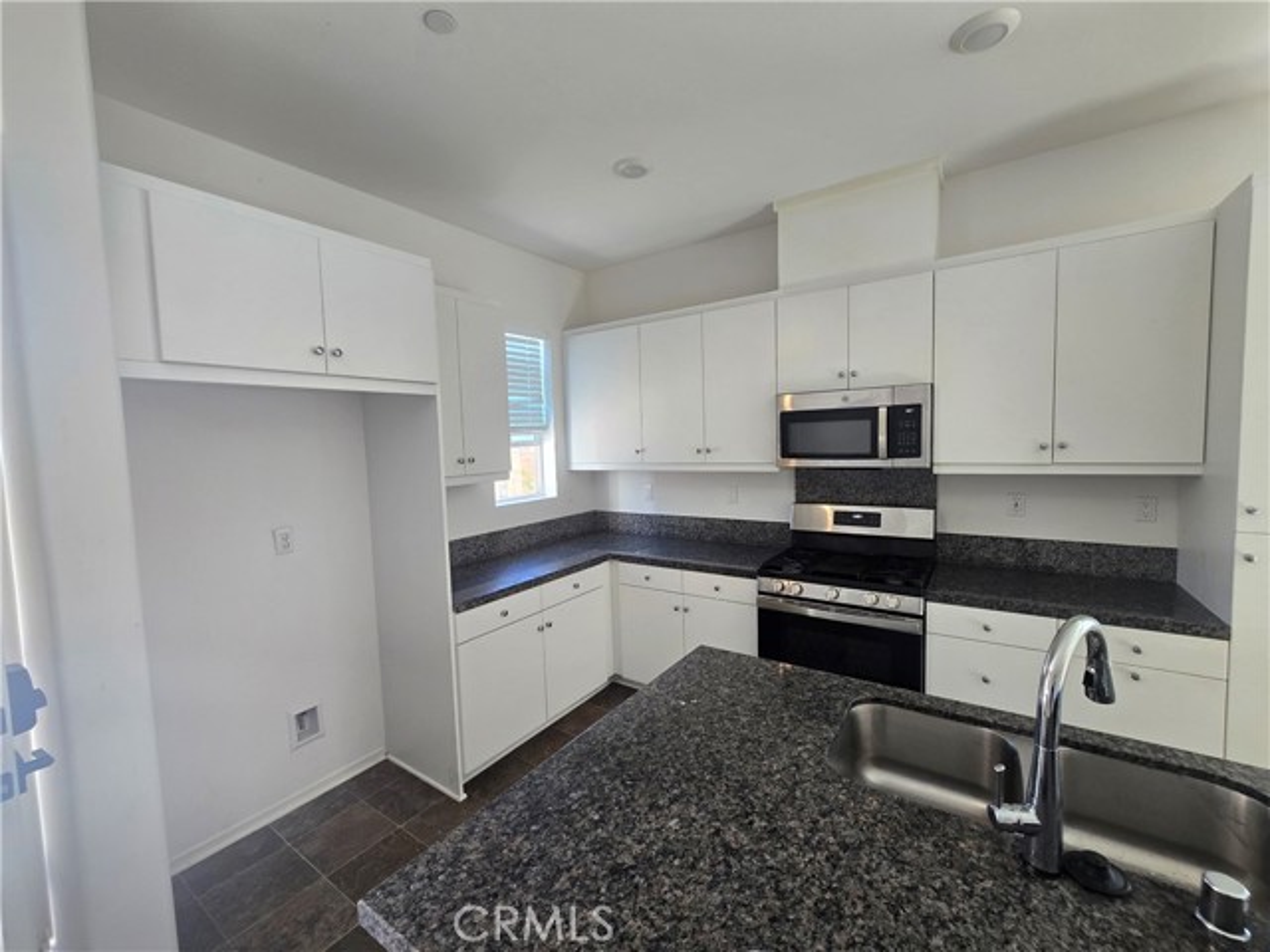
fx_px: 477
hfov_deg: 106.2
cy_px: 476
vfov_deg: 89.9
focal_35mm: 13
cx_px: 635
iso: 125
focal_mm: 2.2
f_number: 2.2
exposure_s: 1/60
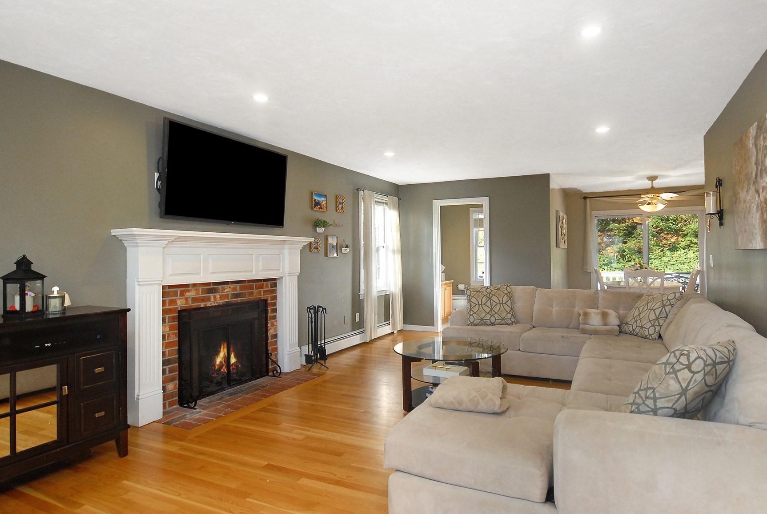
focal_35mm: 20
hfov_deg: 84.7
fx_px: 418
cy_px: 276
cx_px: 429
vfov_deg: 63.0
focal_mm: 11
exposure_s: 1/60
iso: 500
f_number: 5
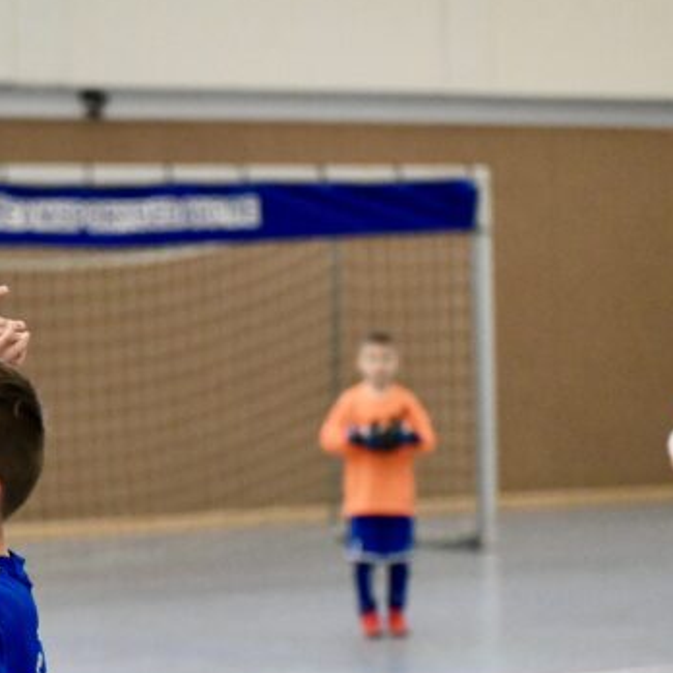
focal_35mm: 175
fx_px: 3849
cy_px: 585
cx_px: -236
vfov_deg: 10.0
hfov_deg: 9.8
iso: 8000
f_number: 2.8
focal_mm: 70
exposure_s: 1/1600
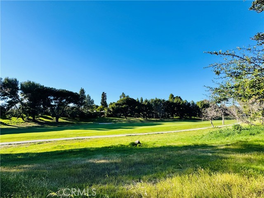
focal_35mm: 14
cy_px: 99
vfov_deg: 85.7
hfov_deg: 102.1
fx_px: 107
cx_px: 132
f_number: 2.2
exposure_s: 1/1160
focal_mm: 2.22
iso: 40
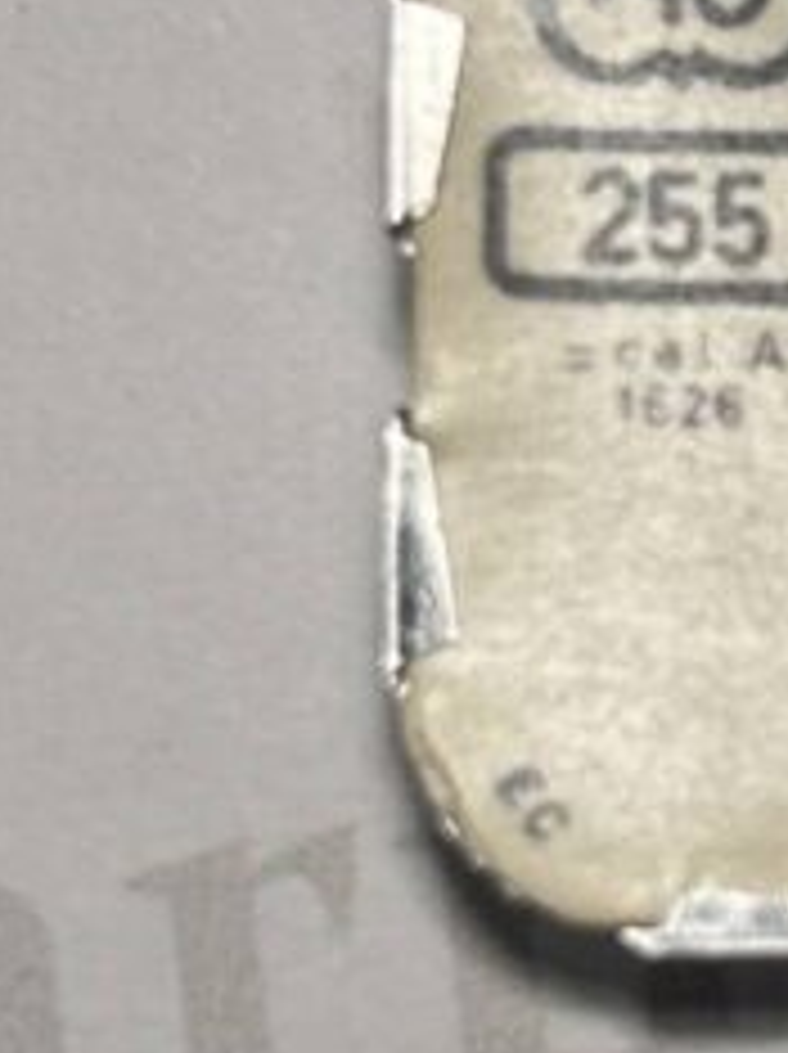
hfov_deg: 15.7
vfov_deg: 22.0
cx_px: 1036
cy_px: 374
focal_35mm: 89
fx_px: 2706
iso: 40
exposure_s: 1/157
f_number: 1.5
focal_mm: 5.7
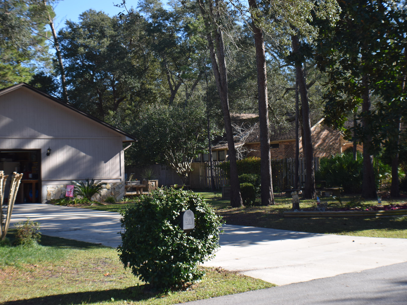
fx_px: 882
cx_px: 193
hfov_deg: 26.0
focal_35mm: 75
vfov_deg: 19.6
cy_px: 152
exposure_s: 1/160
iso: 100
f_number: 6.3
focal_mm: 46
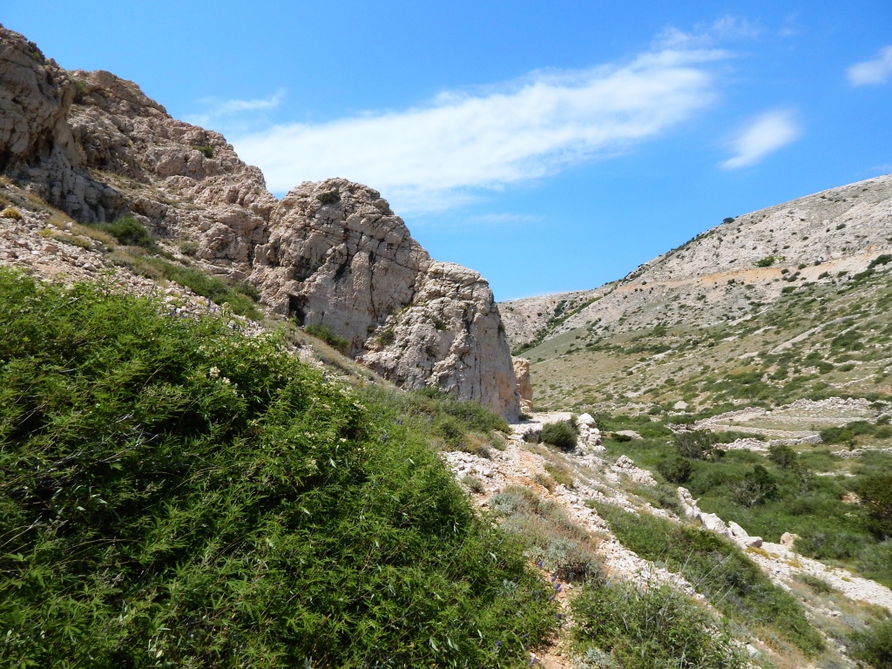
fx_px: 567
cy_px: 334
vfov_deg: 61.1
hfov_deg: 76.4
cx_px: 446
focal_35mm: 22
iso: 125
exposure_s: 1/800
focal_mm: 4
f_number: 6
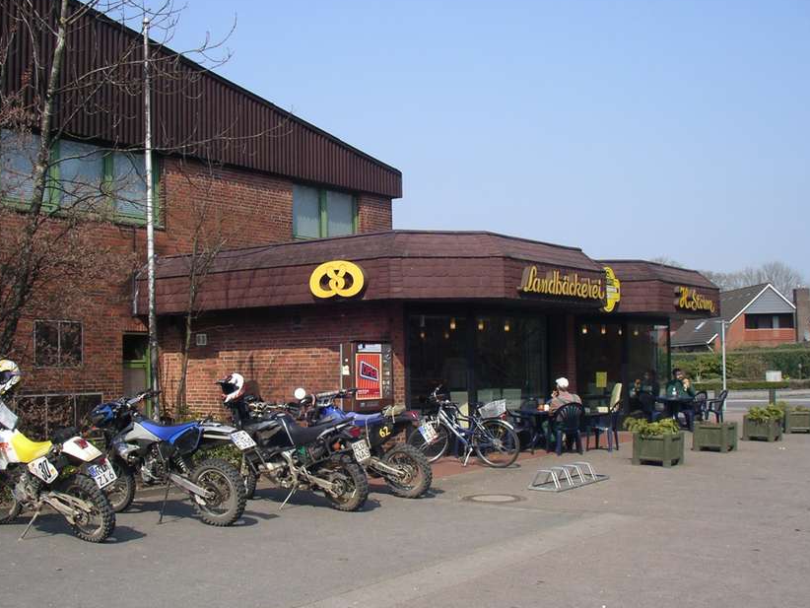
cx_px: 383
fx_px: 1053
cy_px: 323
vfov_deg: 32.2
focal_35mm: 45
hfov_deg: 42.1
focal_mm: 5.7
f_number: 6.9
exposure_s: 1/125
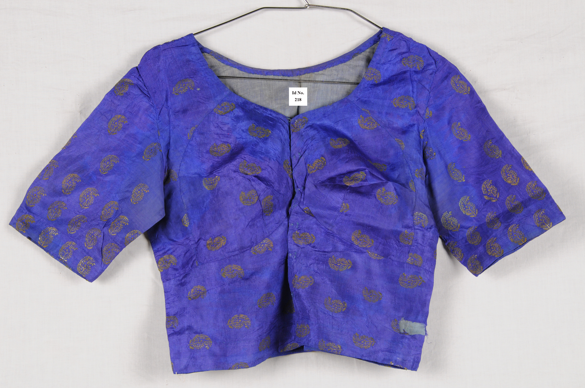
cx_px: 292
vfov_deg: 13.0
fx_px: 1704
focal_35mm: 105
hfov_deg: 19.5
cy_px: 194
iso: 400
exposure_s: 1/4
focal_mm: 70
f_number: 16
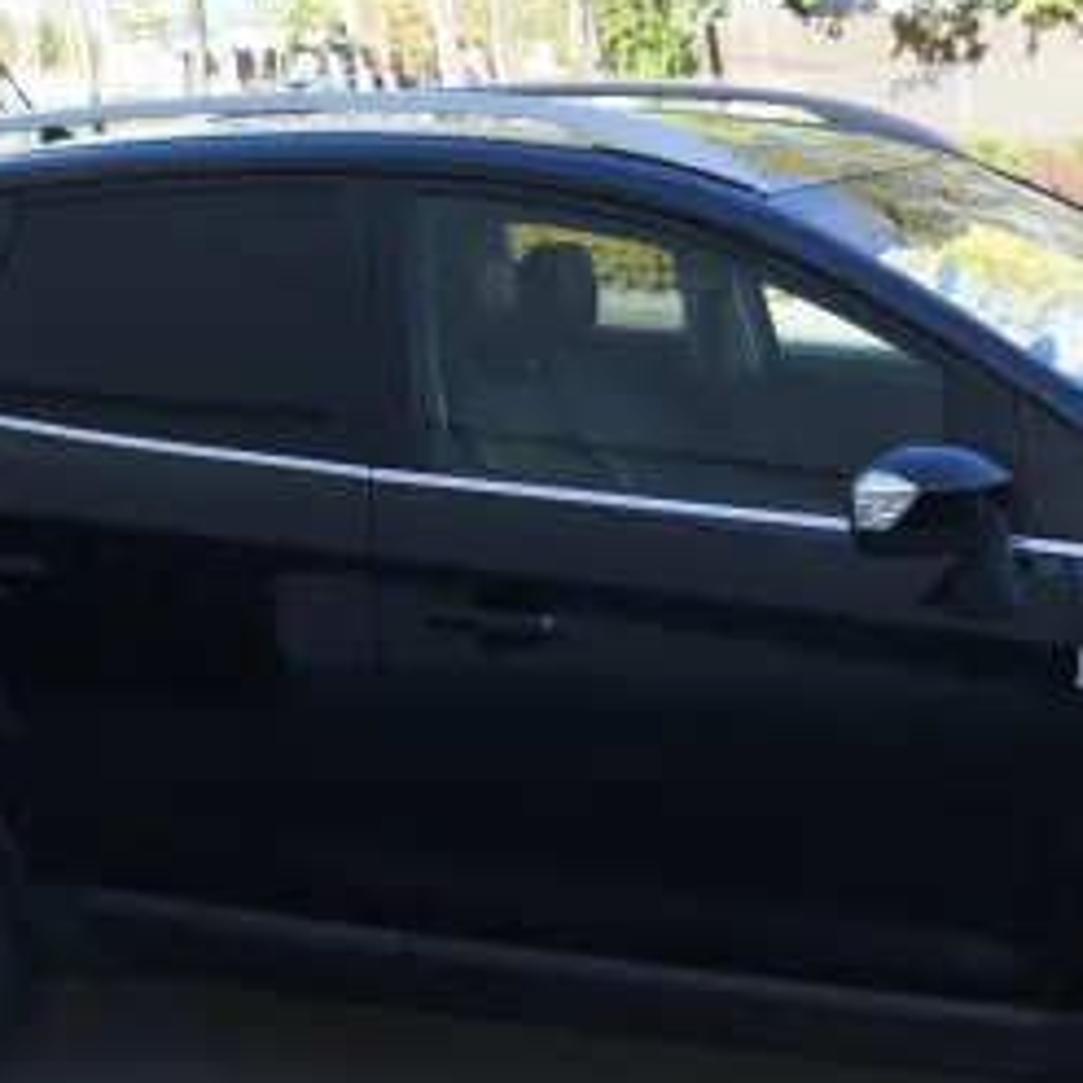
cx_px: 802
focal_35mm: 66
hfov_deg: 25.8
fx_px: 2336
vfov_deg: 25.9
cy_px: 767
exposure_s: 1/100
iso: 100
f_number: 5.6
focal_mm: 20
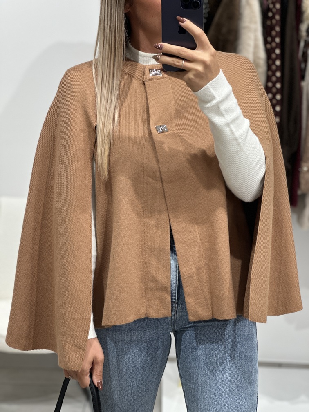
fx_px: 916
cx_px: 154
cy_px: 206
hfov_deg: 19.1
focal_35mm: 77
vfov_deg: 25.3
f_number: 2.8
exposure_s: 1/100
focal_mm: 9
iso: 125
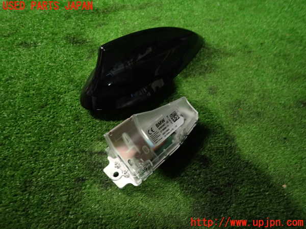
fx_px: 221
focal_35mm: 25
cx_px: 153
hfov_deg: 69.4
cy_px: 114
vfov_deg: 54.9
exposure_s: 1/30
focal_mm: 4.5
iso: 320
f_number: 2
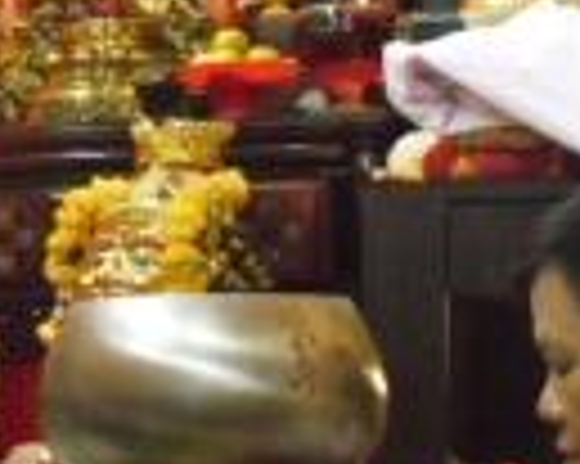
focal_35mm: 122
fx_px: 2093
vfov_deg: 12.5
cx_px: 207
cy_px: 410
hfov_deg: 15.8
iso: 800
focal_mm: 6.3
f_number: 3.1
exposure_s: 1/40
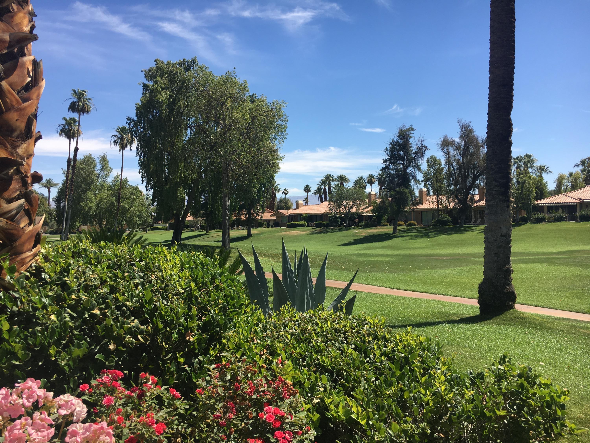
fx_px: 494
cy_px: 222
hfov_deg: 61.7
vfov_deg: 48.2
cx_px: 295
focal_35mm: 29
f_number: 2.2
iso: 25
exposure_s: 1/1479
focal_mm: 4.15
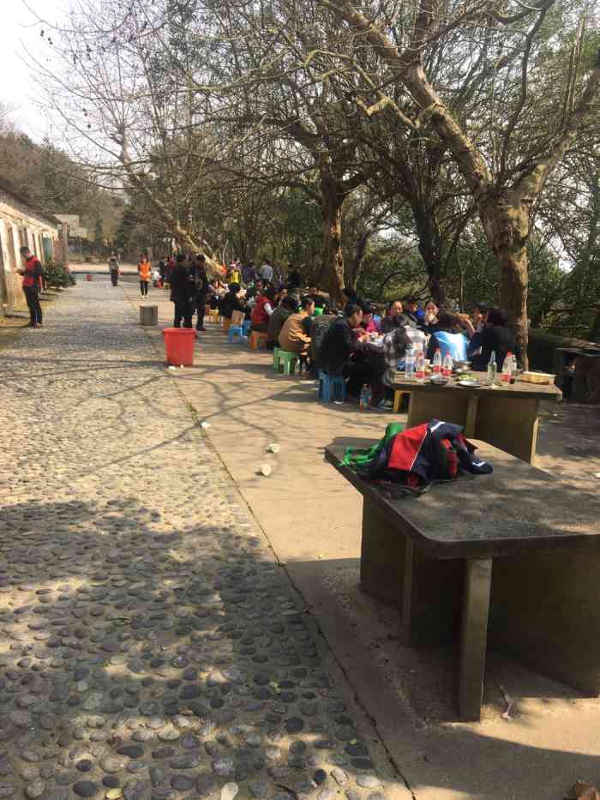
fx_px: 670
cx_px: 300
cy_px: 400
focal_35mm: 29
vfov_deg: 61.7
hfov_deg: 48.2
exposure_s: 1/657
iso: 25
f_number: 2.2
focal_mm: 4.15
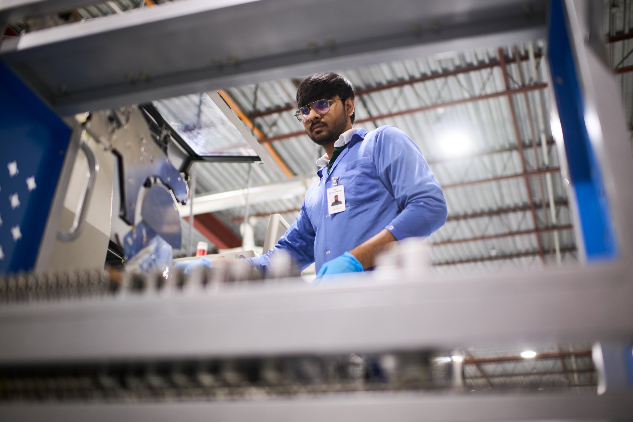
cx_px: 316
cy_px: 211
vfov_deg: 37.8
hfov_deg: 54.4
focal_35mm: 35
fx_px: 615
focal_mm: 35
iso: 320
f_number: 1.4
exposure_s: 1/160
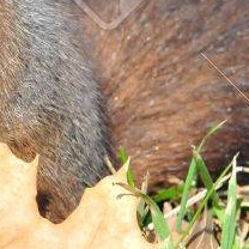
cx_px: -107
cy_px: -84
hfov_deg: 1.5
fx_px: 9397
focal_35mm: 1155
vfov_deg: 1.5
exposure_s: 1/640
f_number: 8
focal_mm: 145
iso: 1000
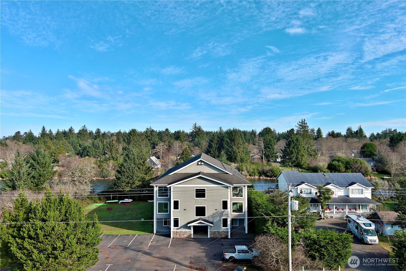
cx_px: 203
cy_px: 136
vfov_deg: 45.0
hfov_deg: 63.7
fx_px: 327
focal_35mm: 29
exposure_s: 1/1377
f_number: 2.8
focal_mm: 10.57
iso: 100
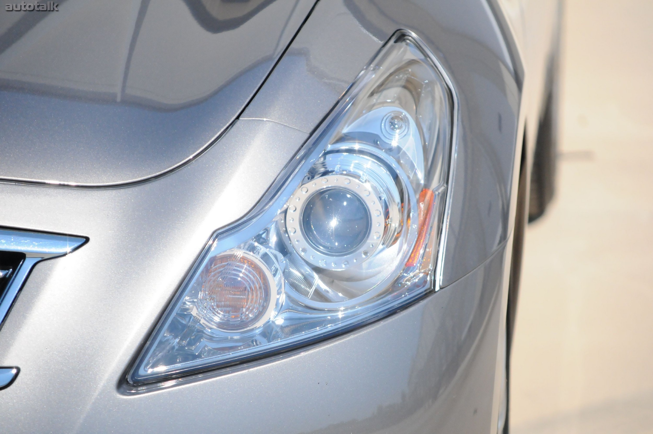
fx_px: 3669
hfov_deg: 10.2
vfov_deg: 6.8
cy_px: 217
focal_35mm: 202
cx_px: 326
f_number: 5.6
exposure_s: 1/8000
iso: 2000
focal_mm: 135
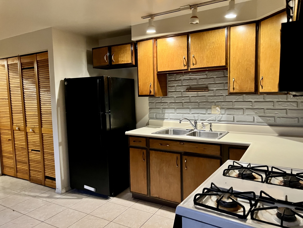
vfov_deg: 53.1
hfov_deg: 67.3
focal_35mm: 26
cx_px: 152
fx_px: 228
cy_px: 114
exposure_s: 1/40
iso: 500
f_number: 1.5
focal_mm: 5.7
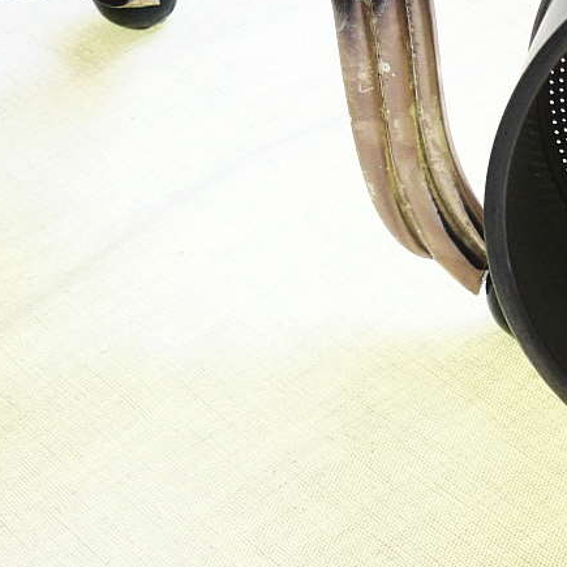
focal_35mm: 91
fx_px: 1686
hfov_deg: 17.6
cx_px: 778
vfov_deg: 18.9
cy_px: 472
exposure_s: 1/100
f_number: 2.8
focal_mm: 7.4
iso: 100
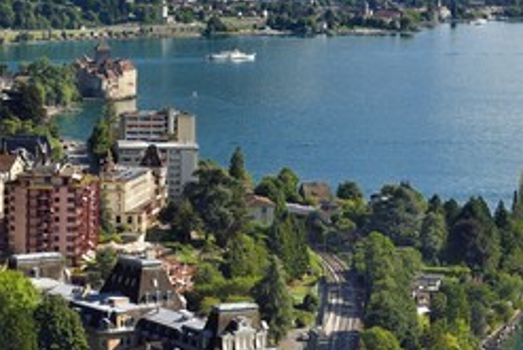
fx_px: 2122
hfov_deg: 14.0
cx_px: 172
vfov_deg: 9.4
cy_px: 115
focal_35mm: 146
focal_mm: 86
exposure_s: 1/250
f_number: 11
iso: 200
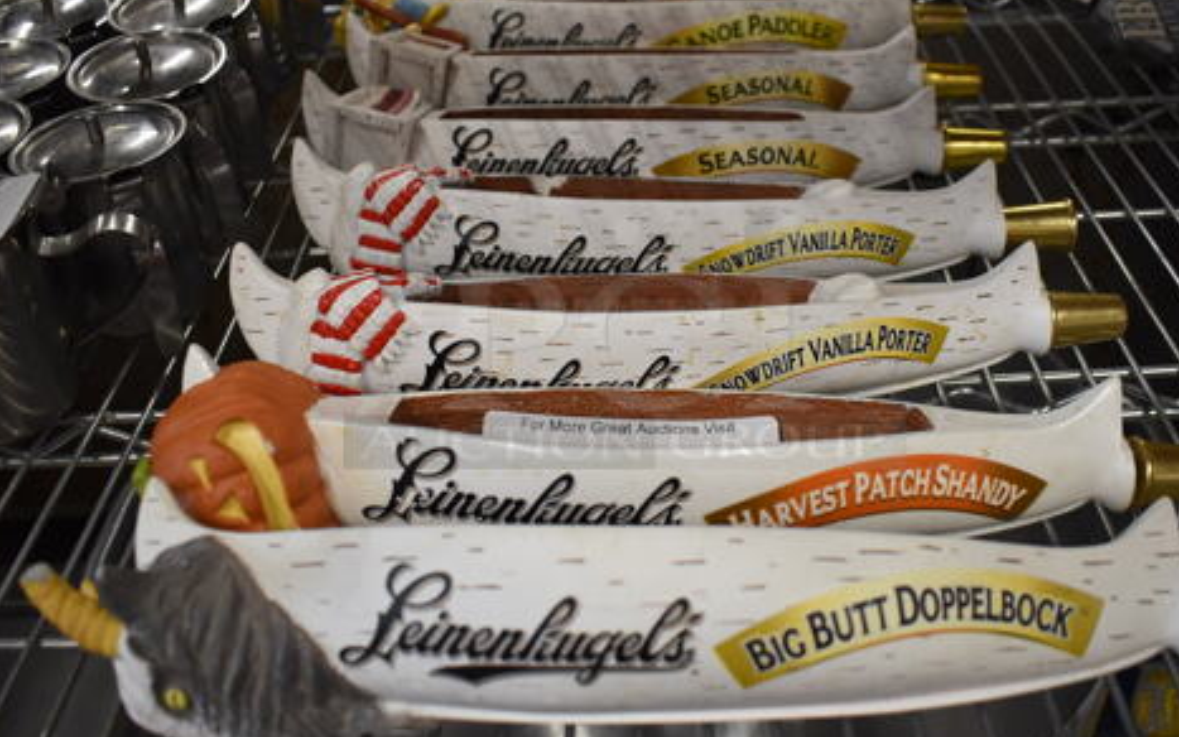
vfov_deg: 35.3
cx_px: 626
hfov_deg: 54.0
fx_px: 1157
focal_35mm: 36
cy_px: 336
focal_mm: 18
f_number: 3.5
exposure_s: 1/125
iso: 1400
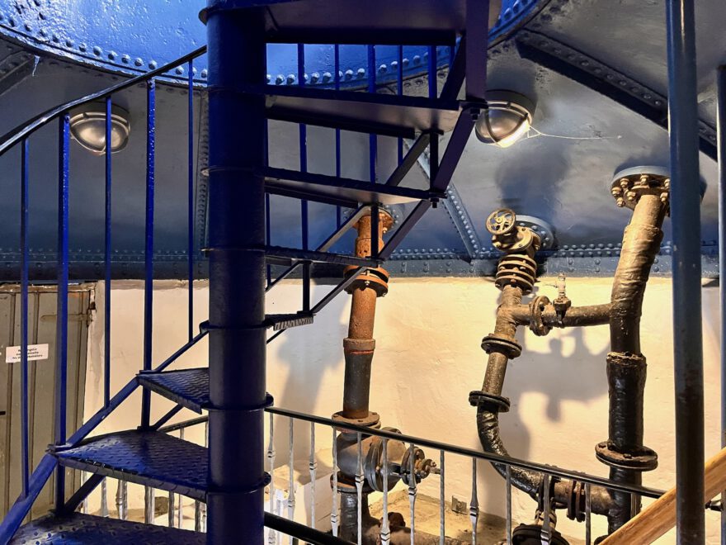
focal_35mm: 26
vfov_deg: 53.1
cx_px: 363
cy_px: 272
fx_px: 545
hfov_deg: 67.3
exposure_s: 1/33
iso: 500
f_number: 1.6
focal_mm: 5.1
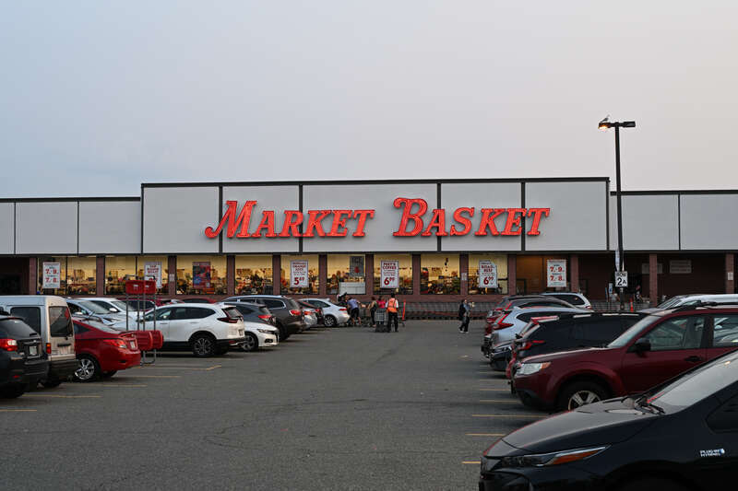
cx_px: 369
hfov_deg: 40.4
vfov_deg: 27.5
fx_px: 1004
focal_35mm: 49
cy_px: 246
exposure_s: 1/100
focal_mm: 49
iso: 500
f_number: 8
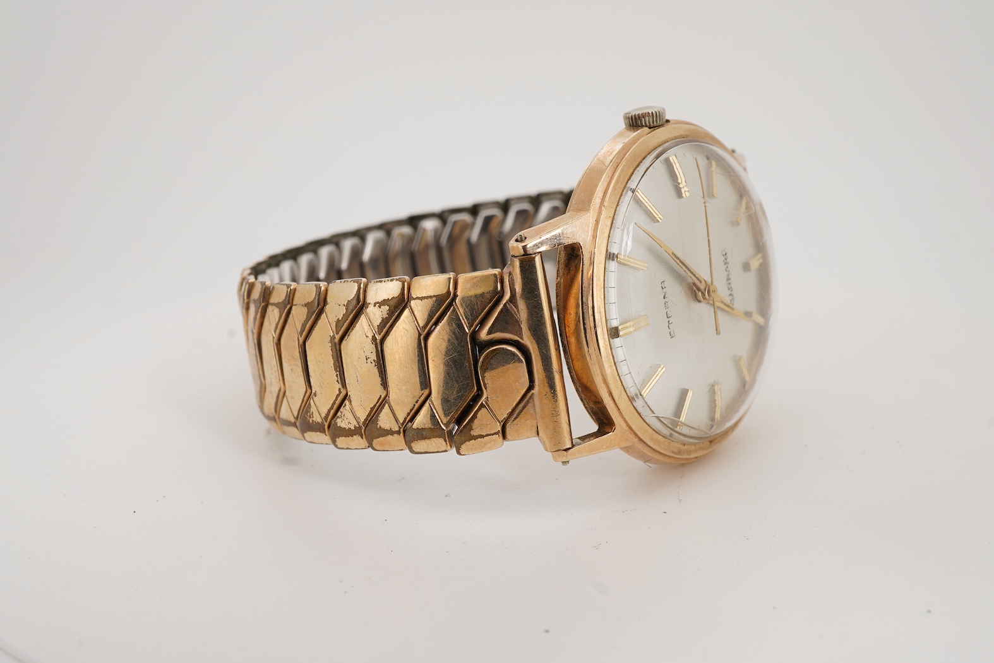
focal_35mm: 45
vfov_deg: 29.9
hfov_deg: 43.6
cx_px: 497
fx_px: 1243
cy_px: 332
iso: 160
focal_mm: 30
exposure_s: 1/160
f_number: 22
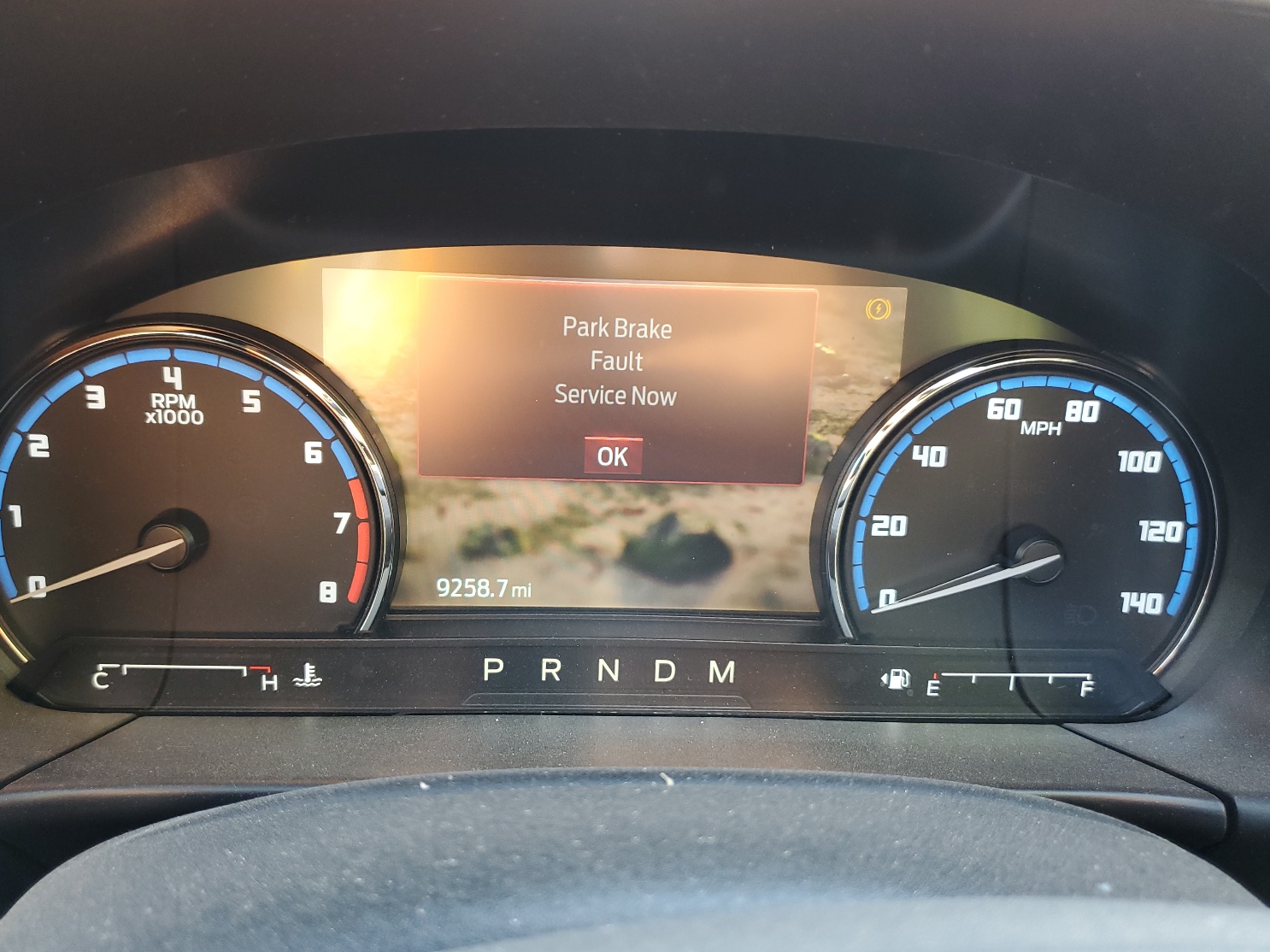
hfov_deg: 63.4
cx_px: 590
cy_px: 463
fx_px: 1027
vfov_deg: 49.7
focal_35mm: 28
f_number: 1.5
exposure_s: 1/60.2
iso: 70
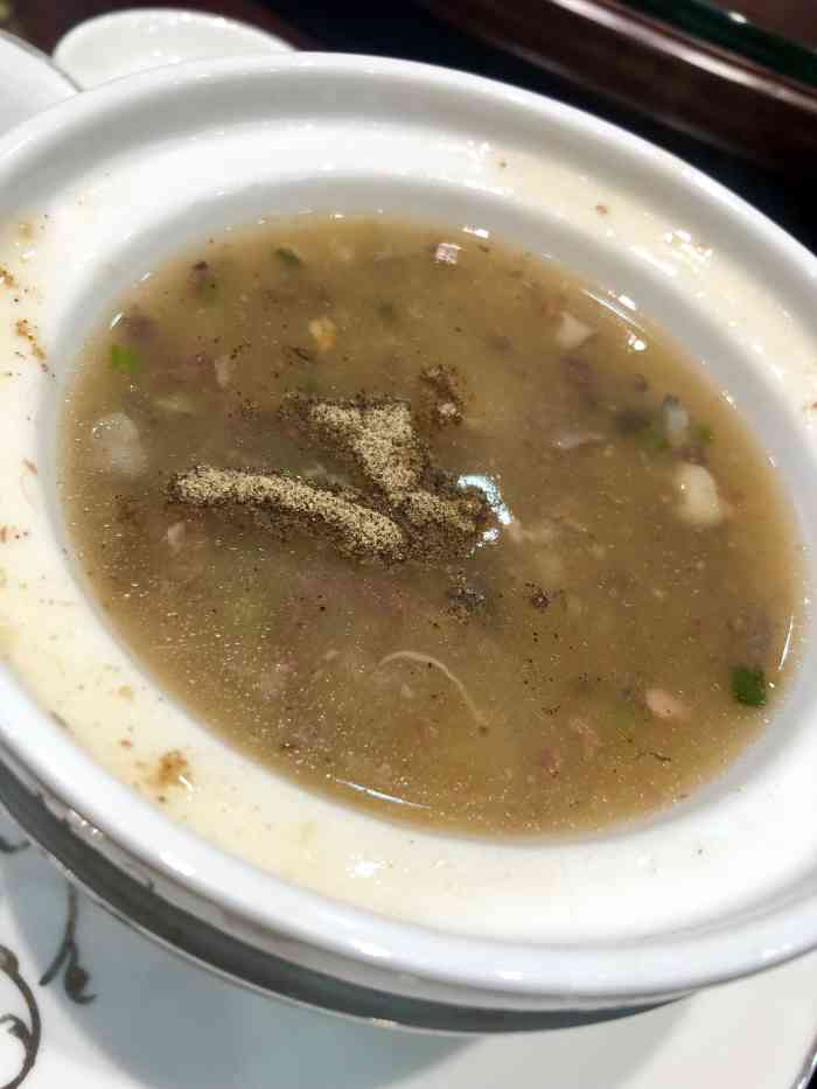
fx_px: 881
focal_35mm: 28
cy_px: 544
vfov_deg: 63.4
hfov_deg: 49.8
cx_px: 408
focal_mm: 3.99
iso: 25
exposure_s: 1/33
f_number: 1.8
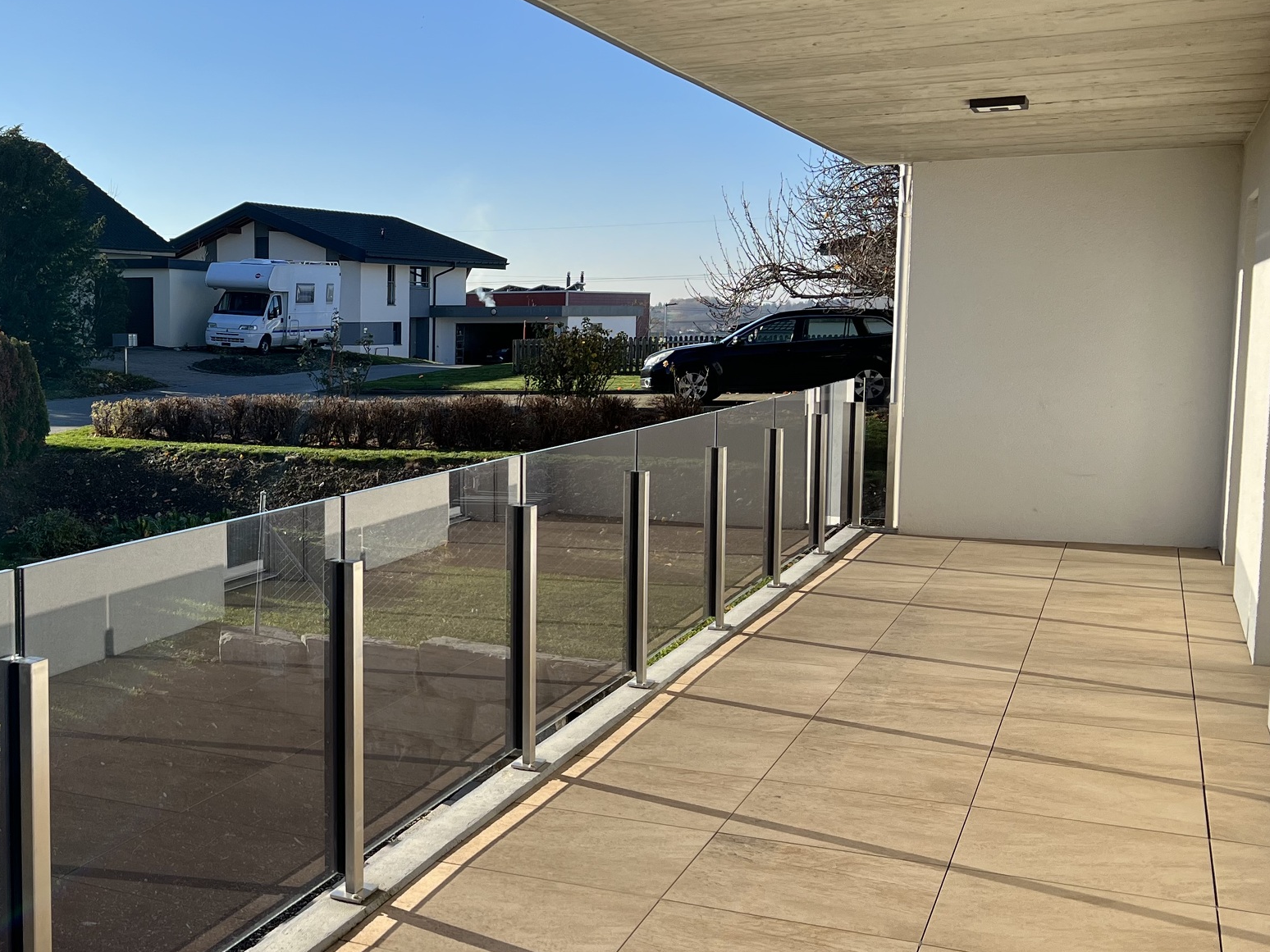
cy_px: 470
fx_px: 1578
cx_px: 257
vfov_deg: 33.6
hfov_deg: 42.0
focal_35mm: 43
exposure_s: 1/3704
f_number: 1.5
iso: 50
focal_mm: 5.7
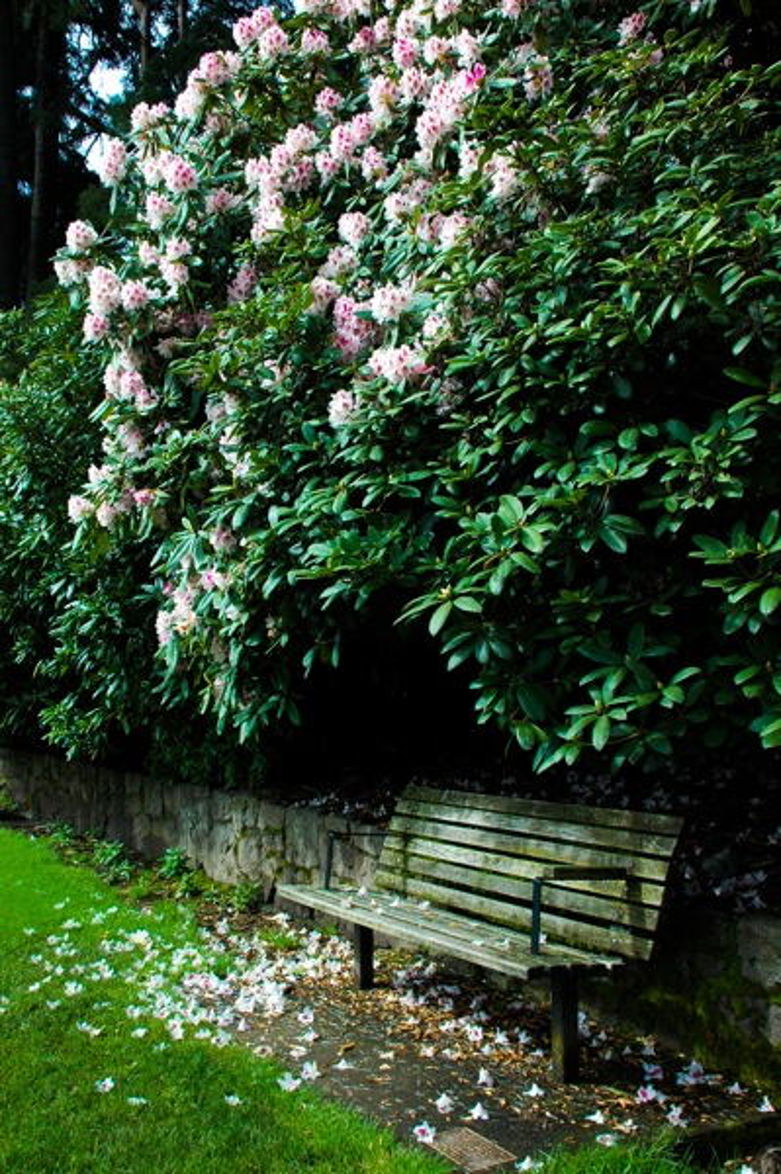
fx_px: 1173
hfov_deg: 36.8
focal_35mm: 36
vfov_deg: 53.2
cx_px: 390
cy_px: 587
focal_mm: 24
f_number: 9.5
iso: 200
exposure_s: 1/180
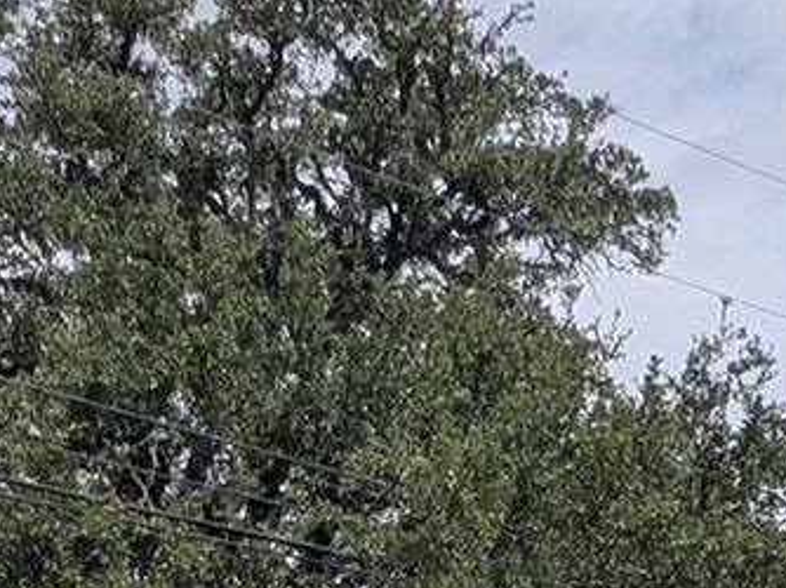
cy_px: 1162
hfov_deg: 19.6
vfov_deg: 13.1
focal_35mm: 98
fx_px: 2224
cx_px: 734
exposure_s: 1/2817
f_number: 2.2
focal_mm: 2.35
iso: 51
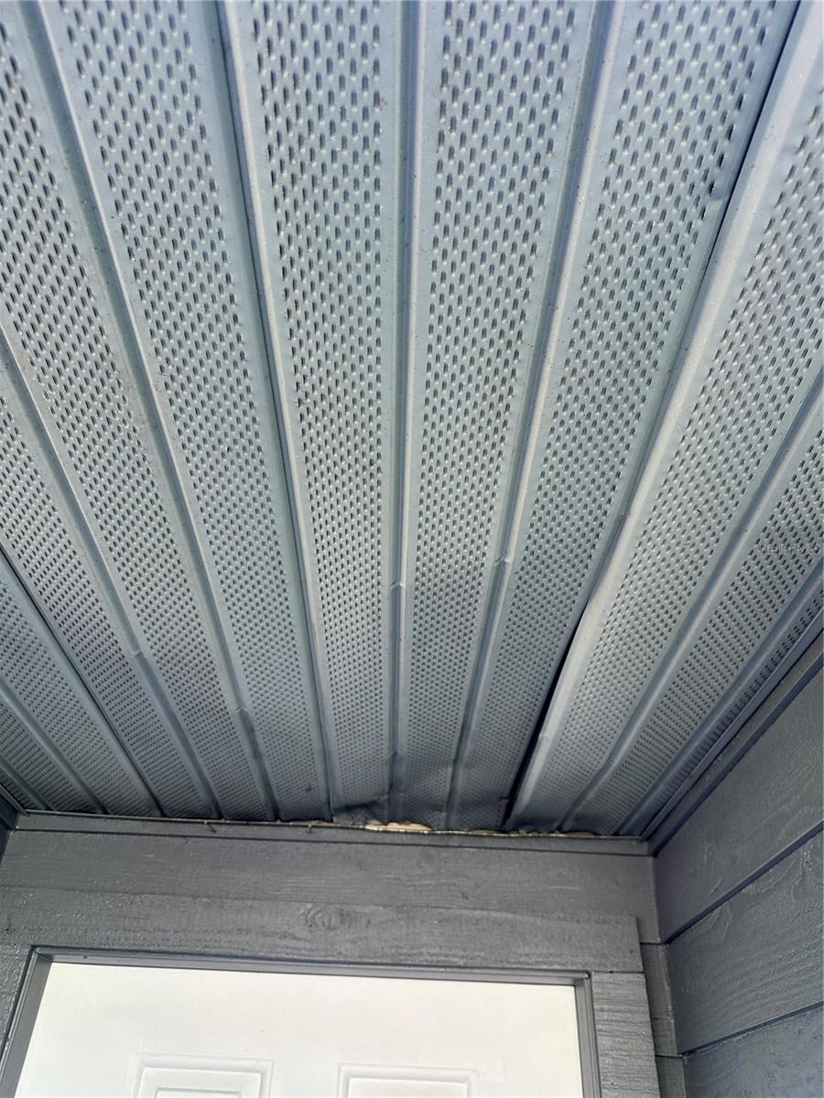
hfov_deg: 56.8
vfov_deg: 71.6
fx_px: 762
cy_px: 549
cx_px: 412
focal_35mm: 24
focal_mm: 6.86
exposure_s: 1/121
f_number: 1.78
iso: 125
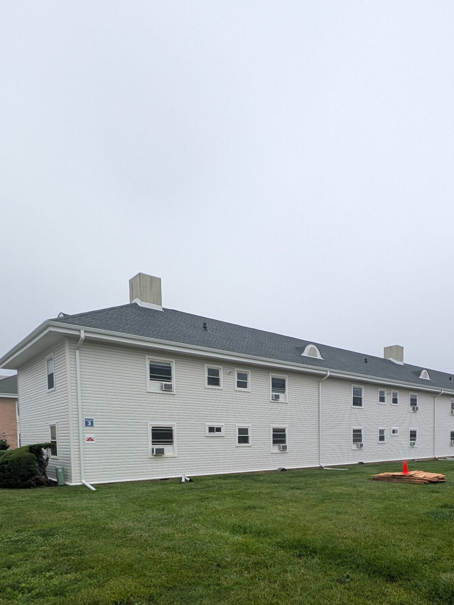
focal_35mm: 22
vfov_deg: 70.8
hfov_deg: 59.5
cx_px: 306
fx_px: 385
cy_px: 460
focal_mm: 1.54
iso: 33
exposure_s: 1/158
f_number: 2.2
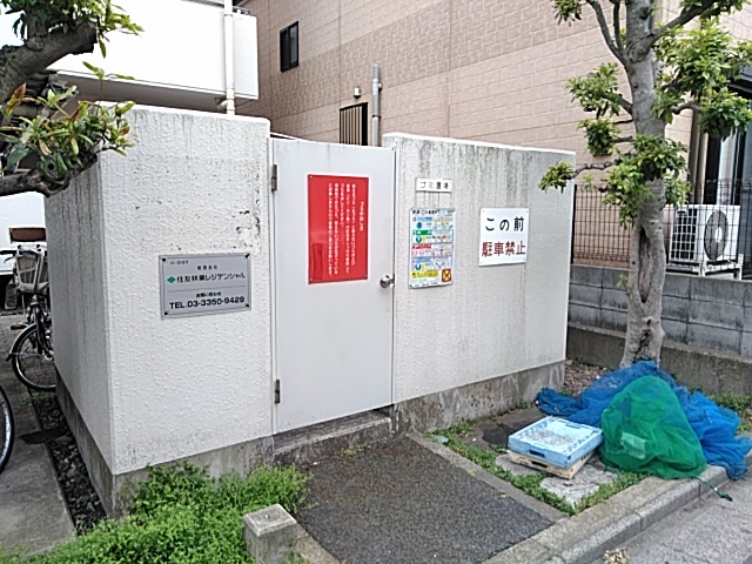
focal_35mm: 27
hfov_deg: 65.3
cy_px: 282
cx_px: 376
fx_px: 587
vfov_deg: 51.4
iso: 62
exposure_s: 1/125
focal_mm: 3.46
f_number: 2.2
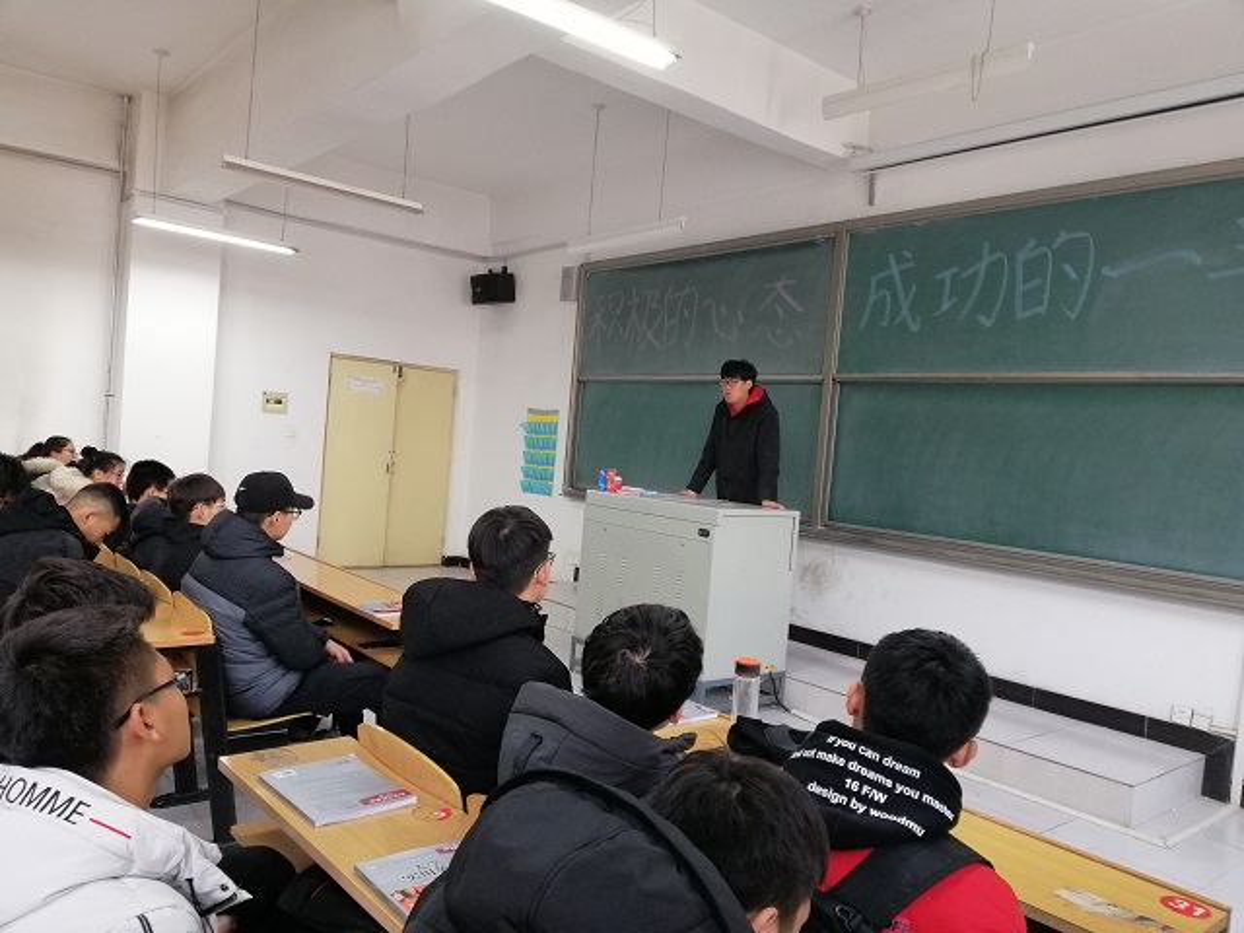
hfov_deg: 67.3
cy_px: 466
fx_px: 934
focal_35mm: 26
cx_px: 622
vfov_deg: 53.1
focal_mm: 3.81
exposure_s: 1/33.3
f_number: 2.2
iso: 200
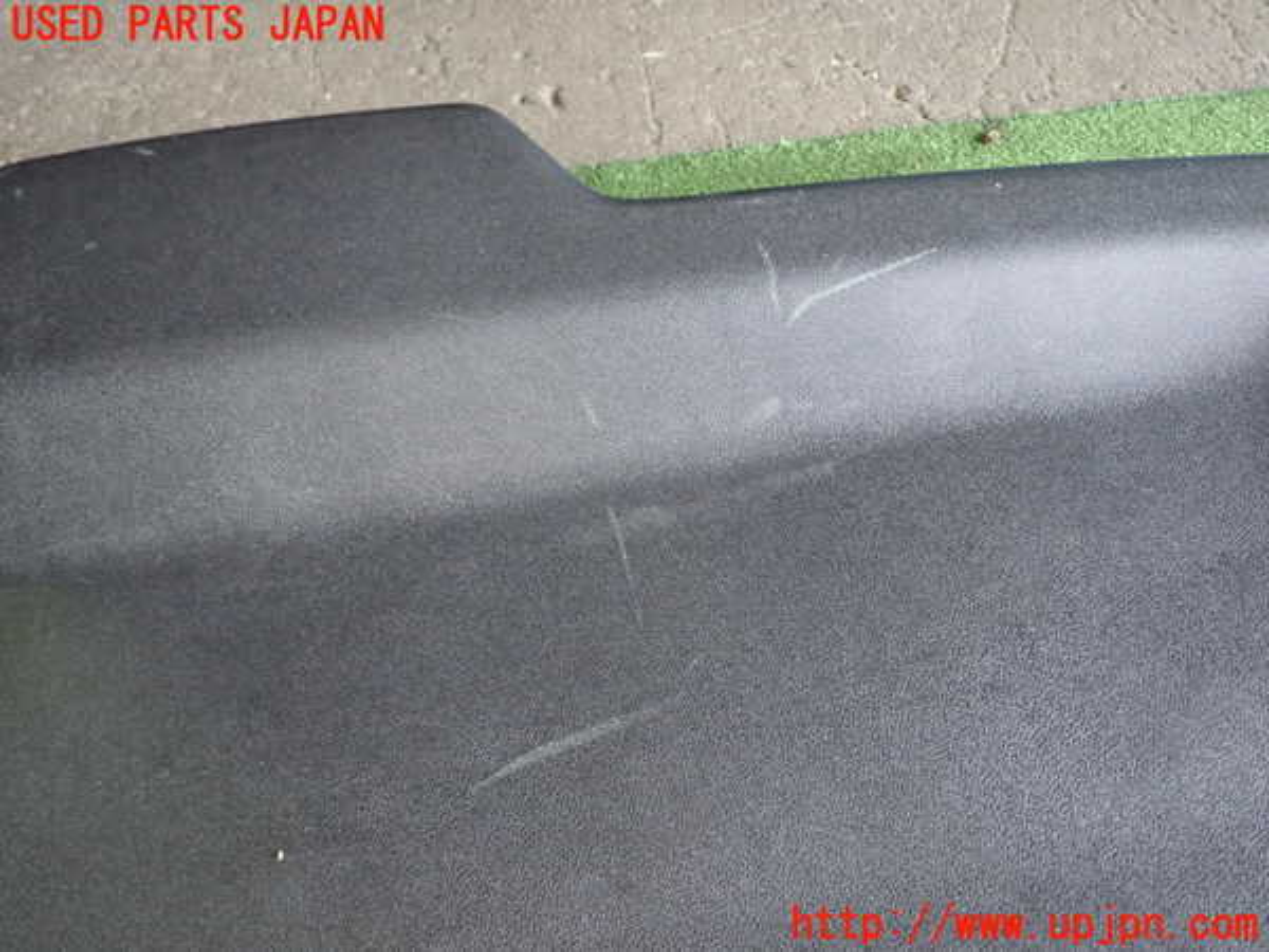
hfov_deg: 60.0
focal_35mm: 30
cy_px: 476
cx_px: 634
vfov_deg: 46.8
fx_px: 1100
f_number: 2.3
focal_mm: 5.4
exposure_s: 1/30
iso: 640
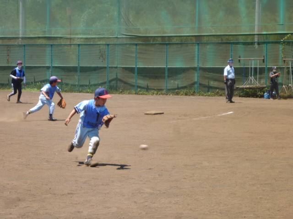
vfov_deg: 12.3
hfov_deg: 16.4
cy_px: 110
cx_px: 146
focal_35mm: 120
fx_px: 1016
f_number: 5.8
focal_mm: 21.3
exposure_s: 1/160
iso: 80
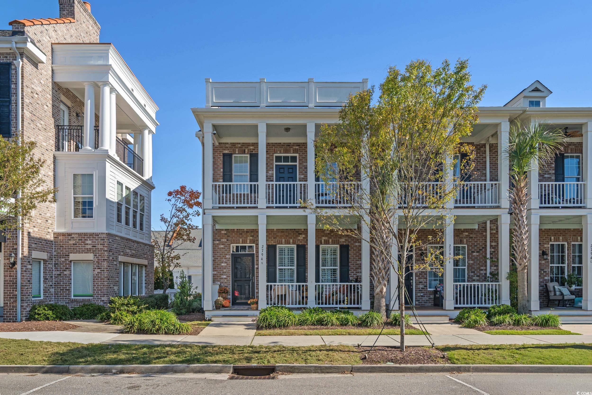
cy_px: 198
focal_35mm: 24
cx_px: 296
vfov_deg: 53.1
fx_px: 395
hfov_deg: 73.7
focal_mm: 24
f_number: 8
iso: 200
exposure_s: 1/60
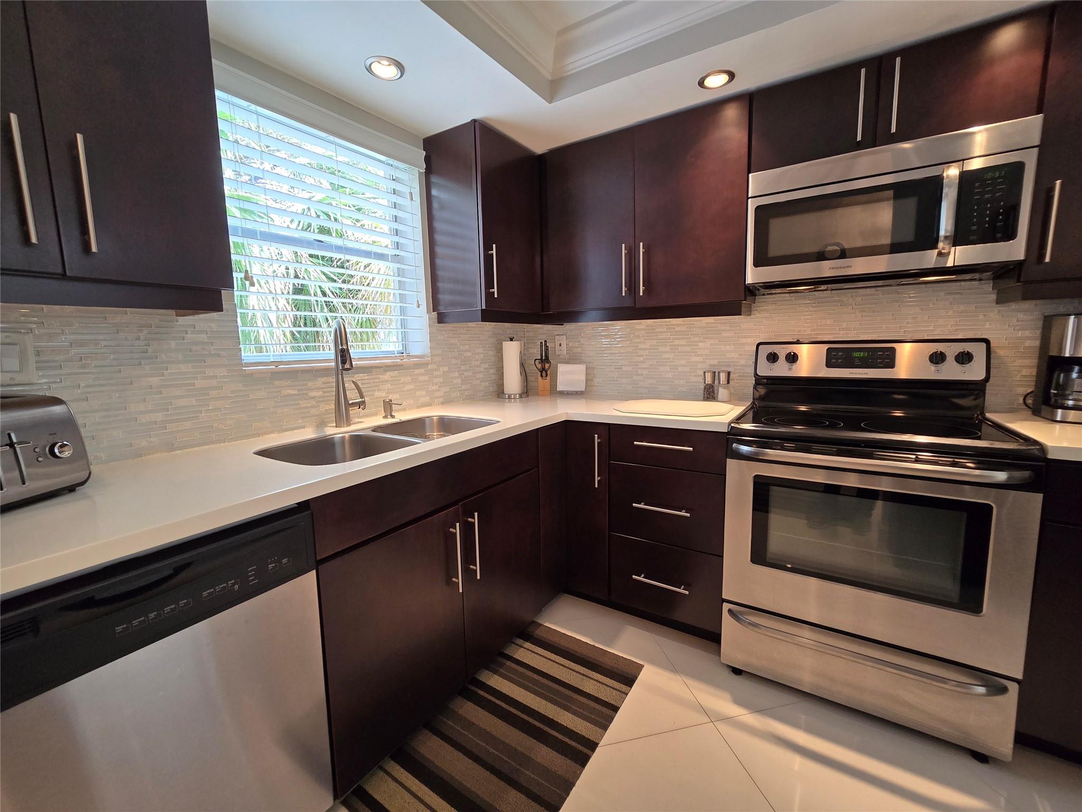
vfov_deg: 89.9
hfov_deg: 106.2
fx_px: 406
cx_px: 541
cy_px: 406
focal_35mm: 13
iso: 160
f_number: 2.2
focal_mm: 2.2
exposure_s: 1/60
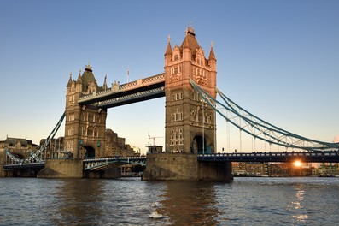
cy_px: 116
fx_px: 339
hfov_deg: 53.2
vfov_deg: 36.8
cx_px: 172
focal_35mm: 36
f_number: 9
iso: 200
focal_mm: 34
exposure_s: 1/125
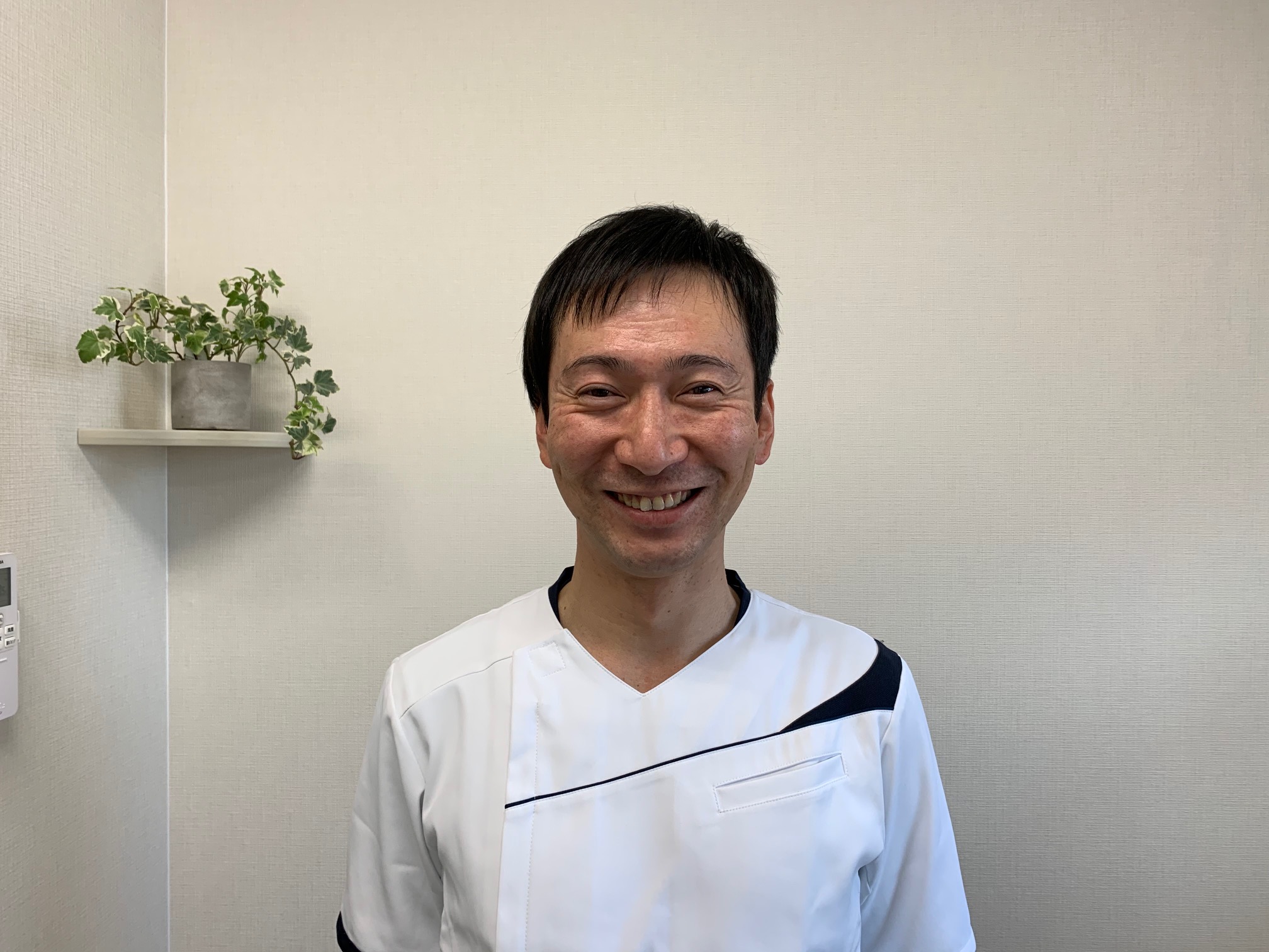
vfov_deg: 53.1
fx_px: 953
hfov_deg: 67.3
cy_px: 476
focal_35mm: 26
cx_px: 634
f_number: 1.8
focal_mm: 4.25
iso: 40
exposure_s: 1/120
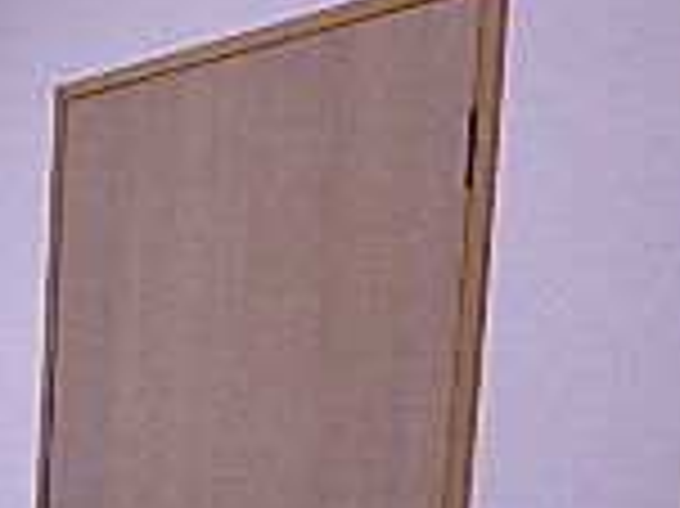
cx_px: -617
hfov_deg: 17.1
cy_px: 746
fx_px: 1747
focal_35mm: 89
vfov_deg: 15.4
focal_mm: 3.7
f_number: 3.5
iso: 200
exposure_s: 1/40
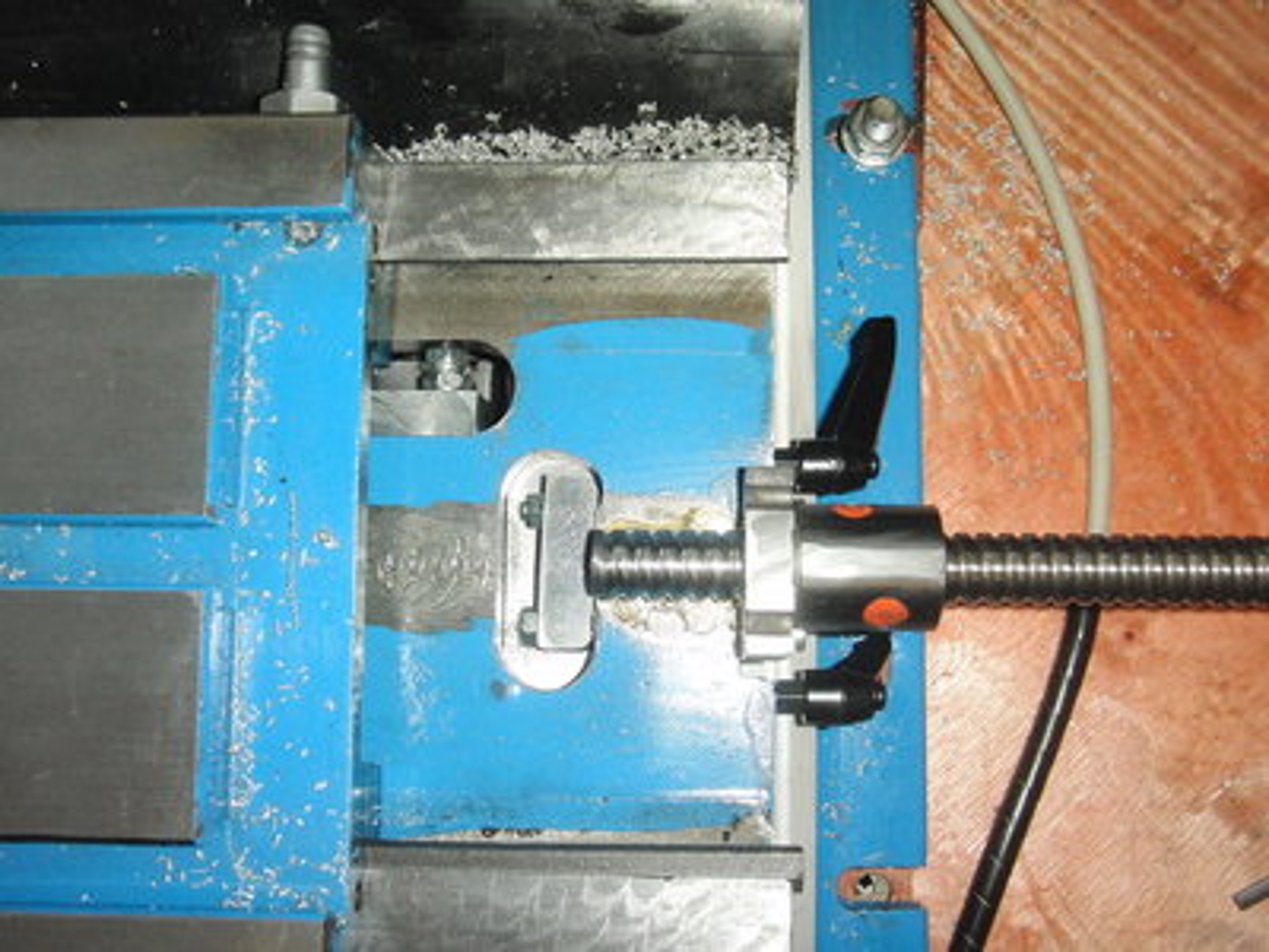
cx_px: 634
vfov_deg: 37.7
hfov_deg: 49.0
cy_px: 476
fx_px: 1393
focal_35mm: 38
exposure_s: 1/40
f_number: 3.9
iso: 250
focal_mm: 6.66
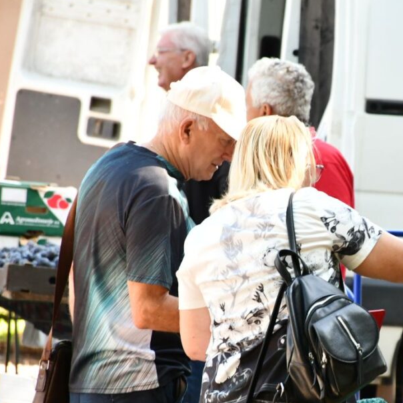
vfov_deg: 4.7
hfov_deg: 4.7
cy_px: 278
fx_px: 4900
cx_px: 384
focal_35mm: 372
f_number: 5.6
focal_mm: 140
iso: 1400
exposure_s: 1/250
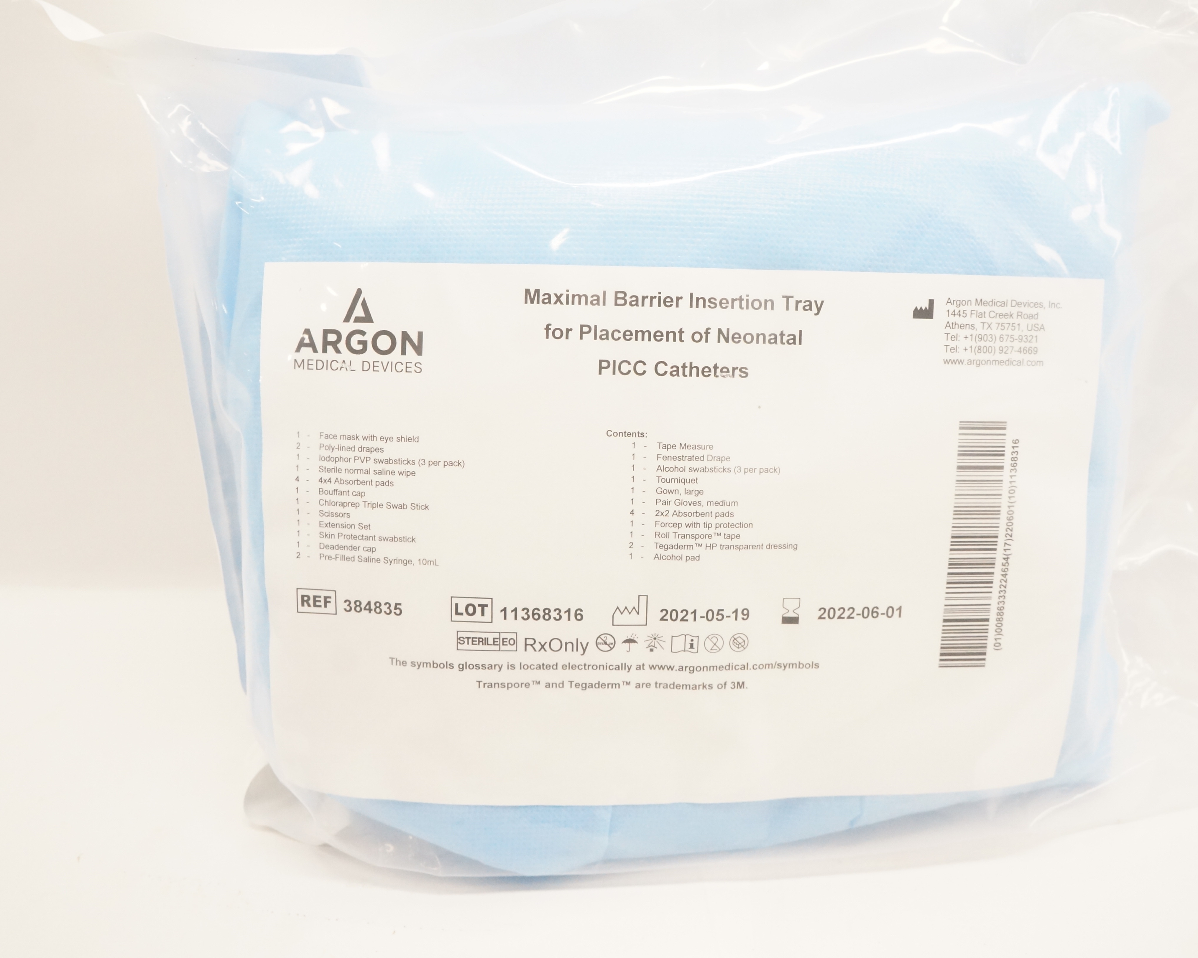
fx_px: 1206
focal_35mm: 34
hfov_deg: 52.7
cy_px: 479
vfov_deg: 43.4
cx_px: 665
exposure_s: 1/250
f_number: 8
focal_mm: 20
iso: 3200
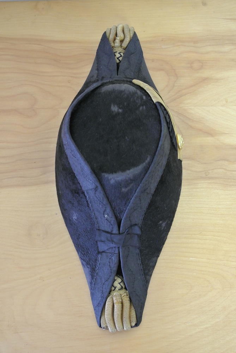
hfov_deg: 28.7
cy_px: 176
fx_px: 461
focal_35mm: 47
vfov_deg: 41.9
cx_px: 118
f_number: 4.5
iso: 900
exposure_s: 1/30
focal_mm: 17.5
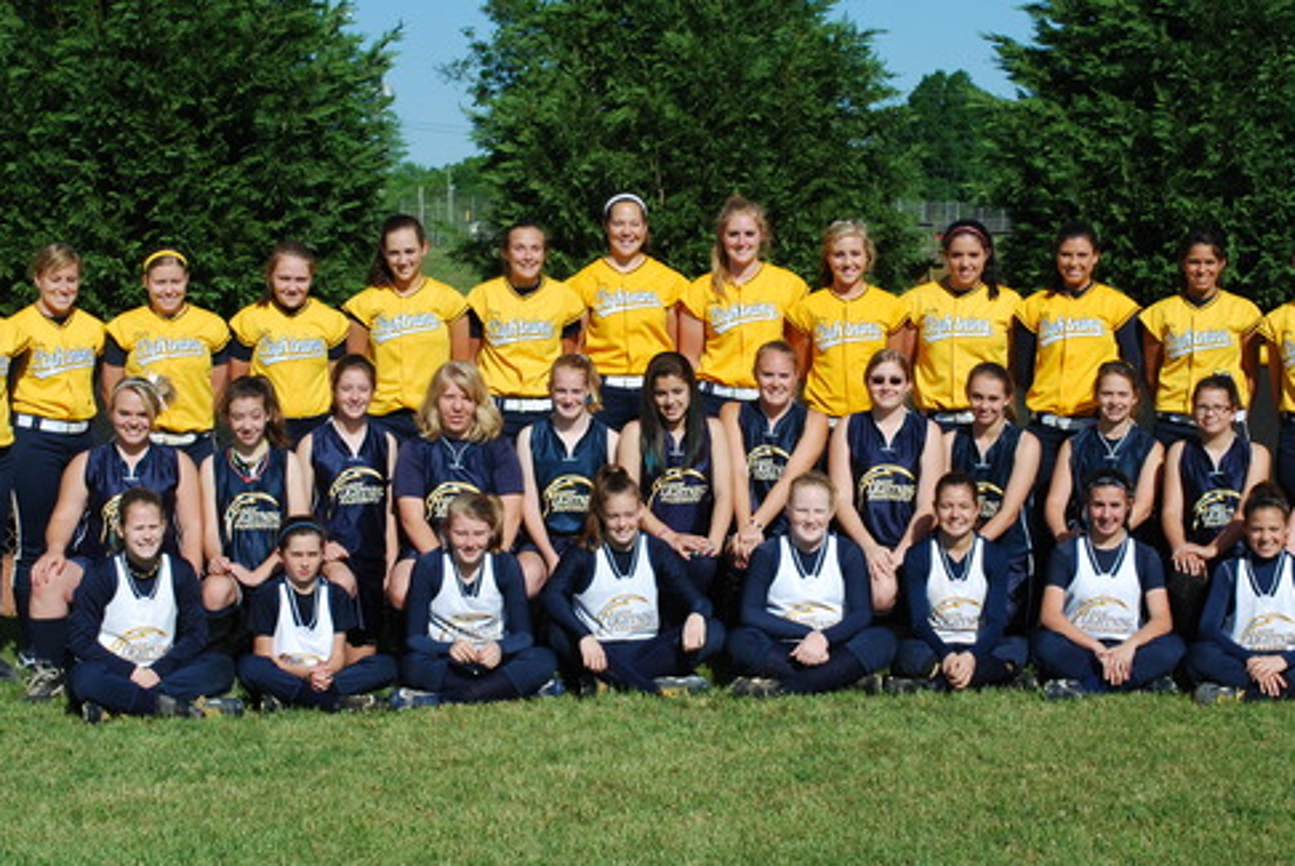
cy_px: 429
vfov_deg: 18.2
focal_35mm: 75
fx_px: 2700
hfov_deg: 27.0
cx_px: 679
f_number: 9
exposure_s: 1/320
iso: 100
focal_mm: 38
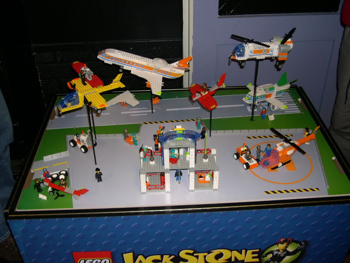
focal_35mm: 38
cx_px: 175
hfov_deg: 49.0
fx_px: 384
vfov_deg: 37.7
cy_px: 132
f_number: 2.8
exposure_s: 1/60
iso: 100
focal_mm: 8
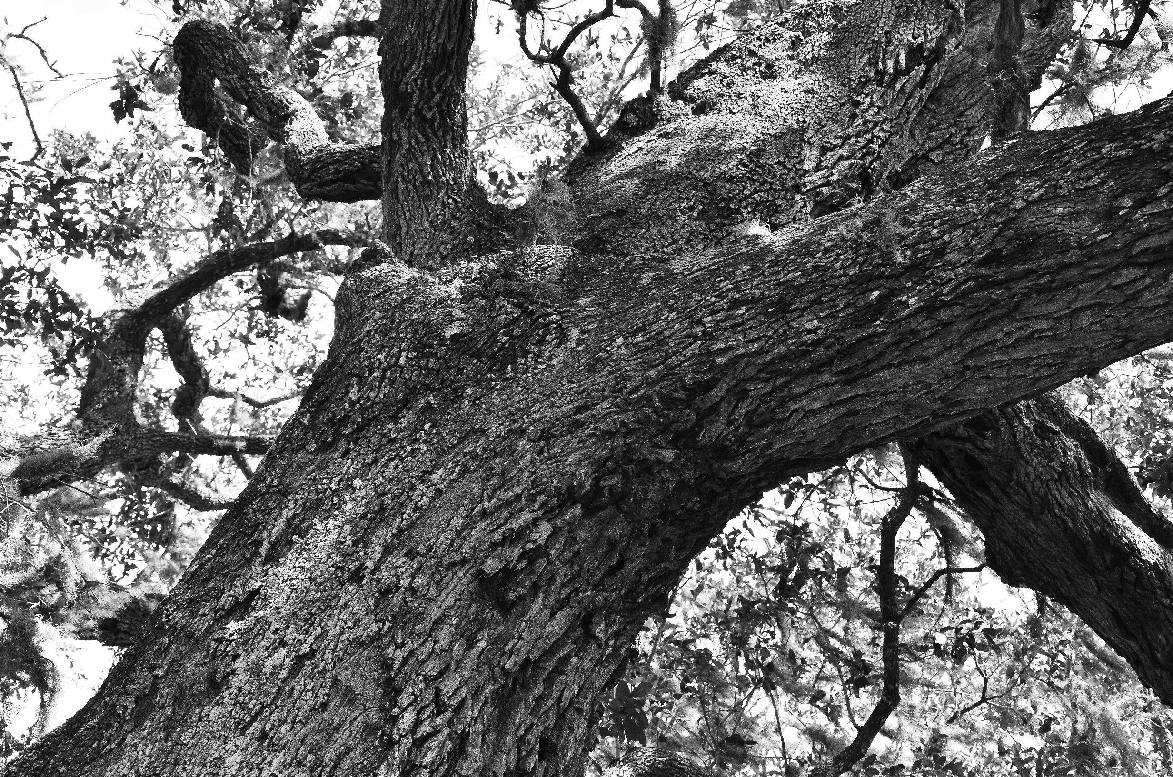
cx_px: 586
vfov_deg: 17.4
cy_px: 388
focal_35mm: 78
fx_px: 2536
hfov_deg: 26.0
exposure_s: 1/400
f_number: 10
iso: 800
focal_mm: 52
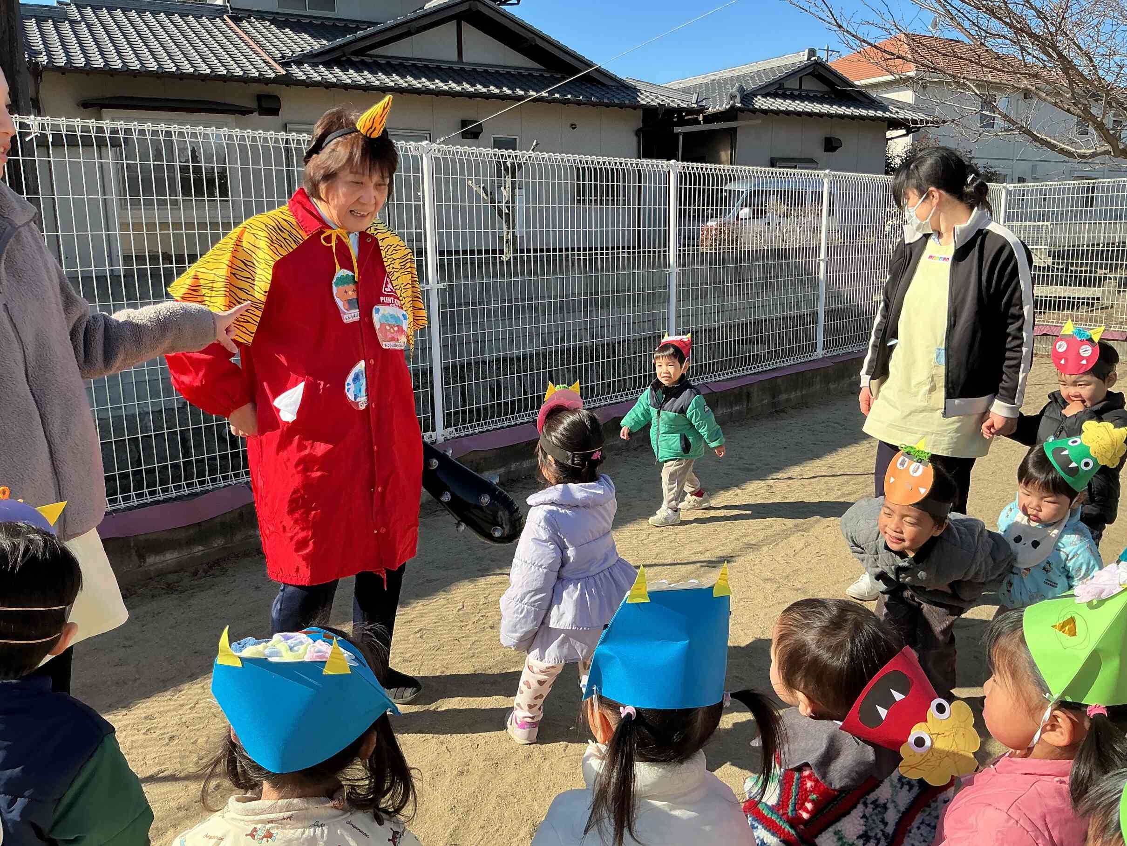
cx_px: 564
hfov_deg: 61.7
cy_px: 423
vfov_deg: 48.2
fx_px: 944
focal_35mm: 29
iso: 25
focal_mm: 3
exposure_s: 1/1098
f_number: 1.8
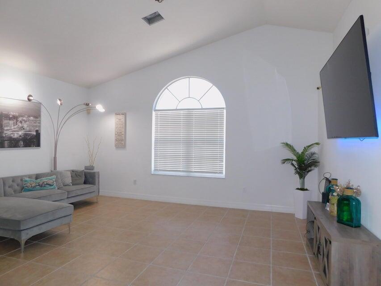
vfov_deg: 58.9
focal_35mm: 23
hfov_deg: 73.9
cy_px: 143
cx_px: 190
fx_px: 253
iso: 160
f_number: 3
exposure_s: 1/30
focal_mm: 4
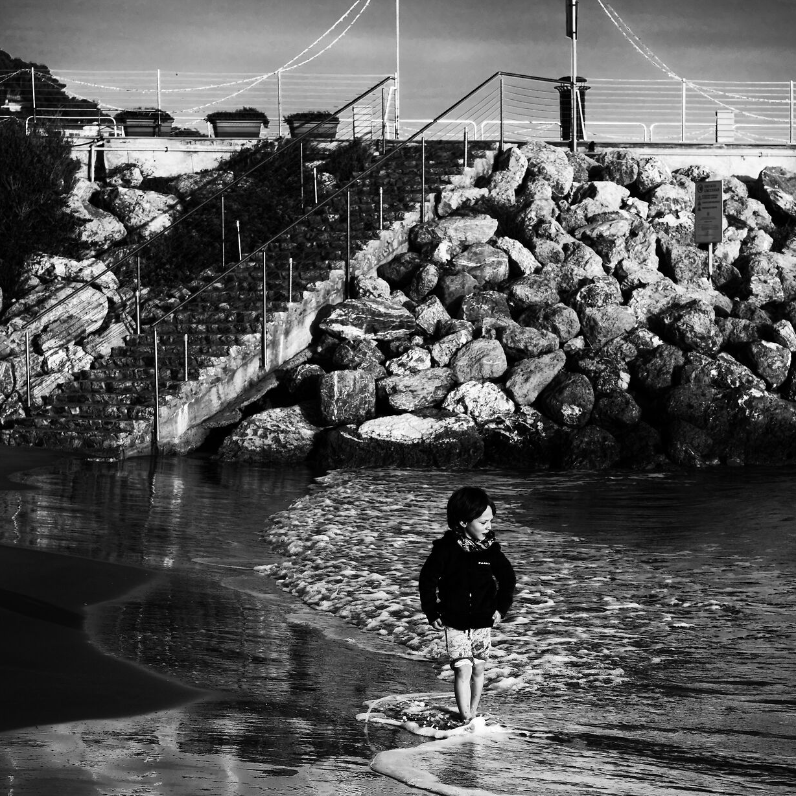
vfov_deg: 19.6
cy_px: 579
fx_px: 2289
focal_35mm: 88
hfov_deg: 19.7
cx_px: 471
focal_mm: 35
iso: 200
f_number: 5.6
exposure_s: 1/680
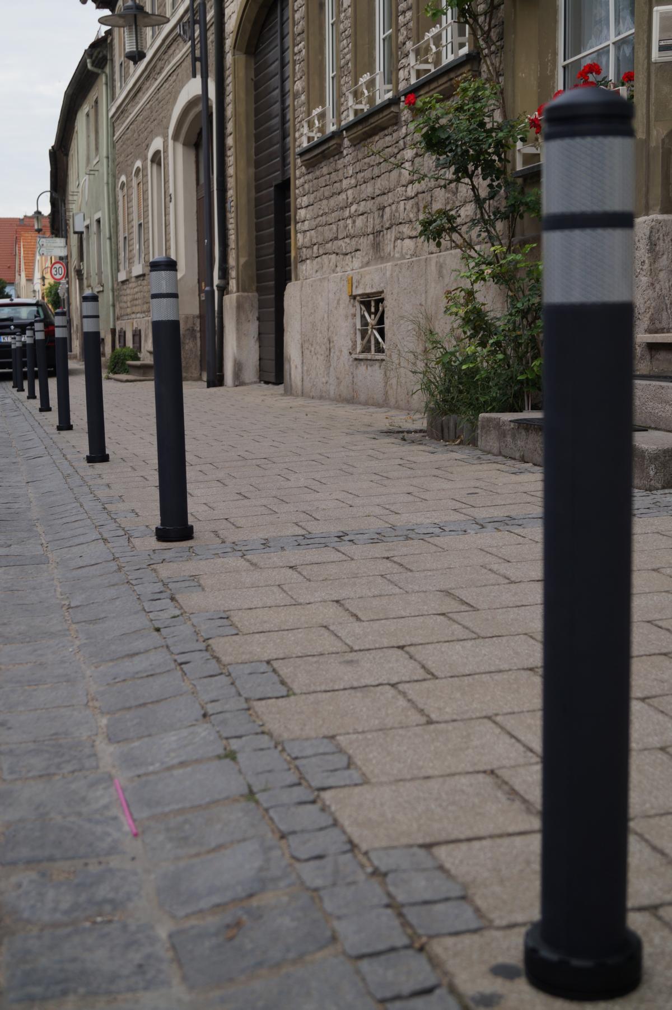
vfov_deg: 37.9
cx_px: 336
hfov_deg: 25.7
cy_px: 505
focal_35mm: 52
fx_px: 1472
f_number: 5
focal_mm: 35
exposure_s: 1/160
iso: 125
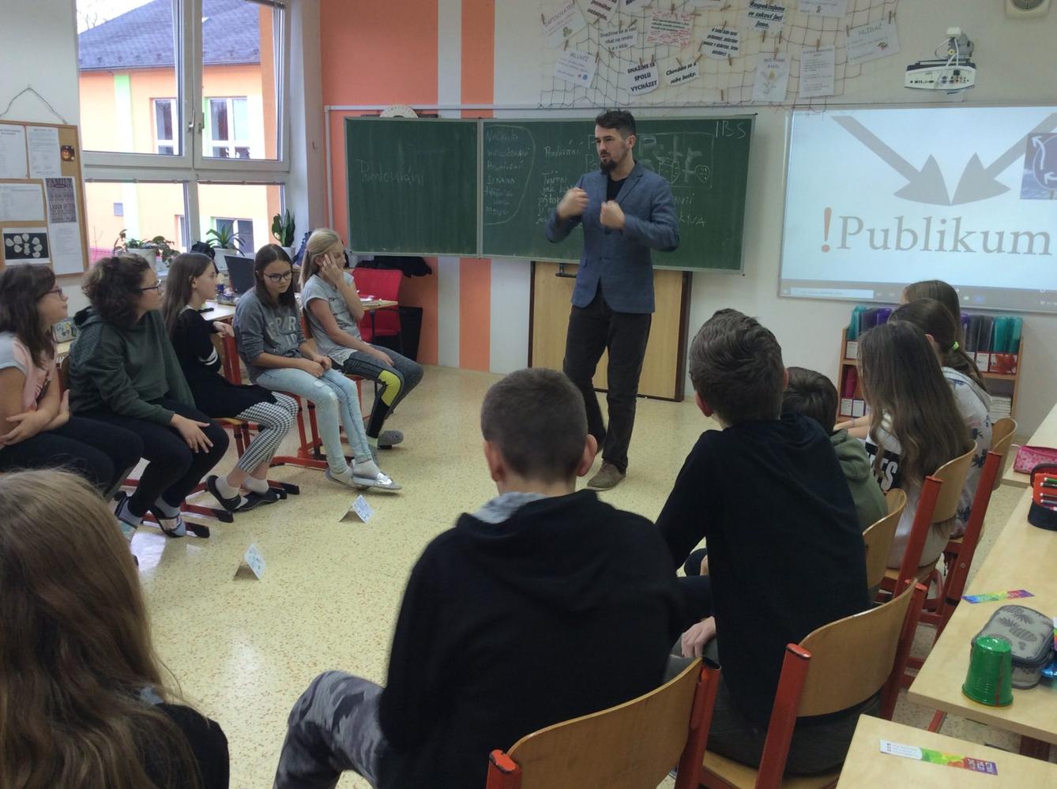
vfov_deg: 44.0
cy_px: 394
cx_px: 528
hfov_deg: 56.9
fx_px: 976
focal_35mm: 32
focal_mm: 3.3
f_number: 2.4
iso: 40
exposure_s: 1/25
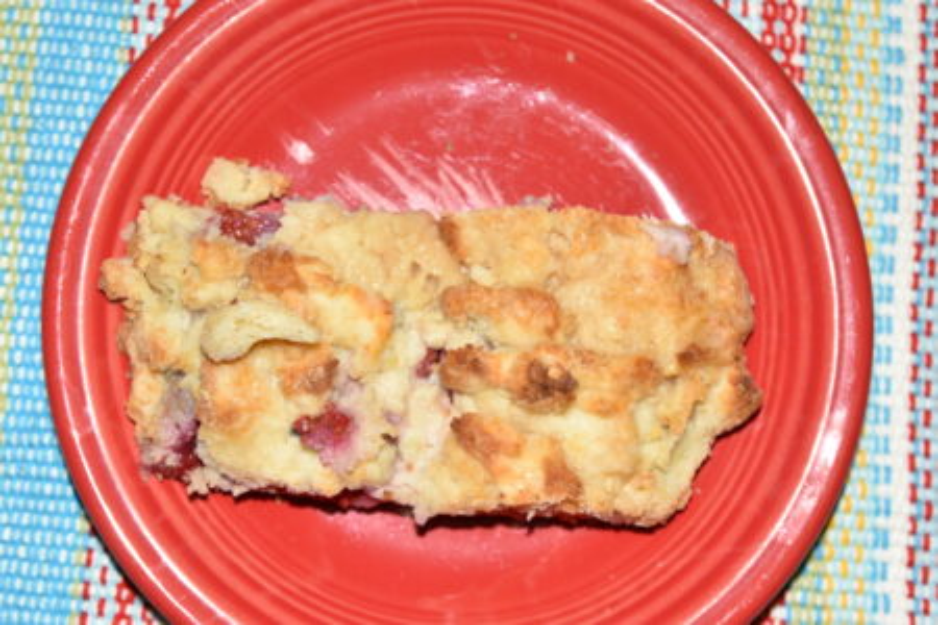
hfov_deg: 27.0
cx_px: 469
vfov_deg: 18.2
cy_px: 312
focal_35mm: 75
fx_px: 1954
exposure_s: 1/60
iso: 100
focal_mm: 50
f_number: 7.1
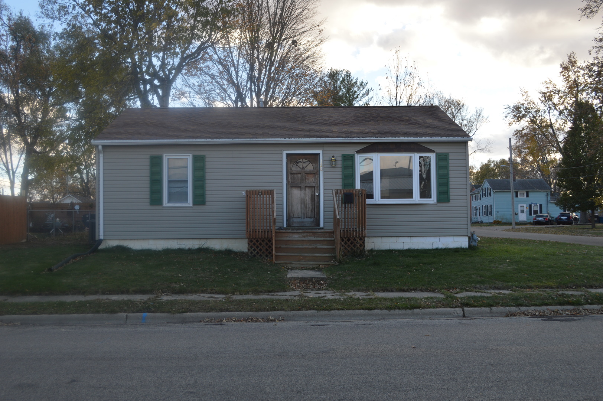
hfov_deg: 53.2
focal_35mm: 36
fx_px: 602
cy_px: 200
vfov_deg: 36.8
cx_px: 302
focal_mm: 24
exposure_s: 1/125
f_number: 5.6
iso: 100
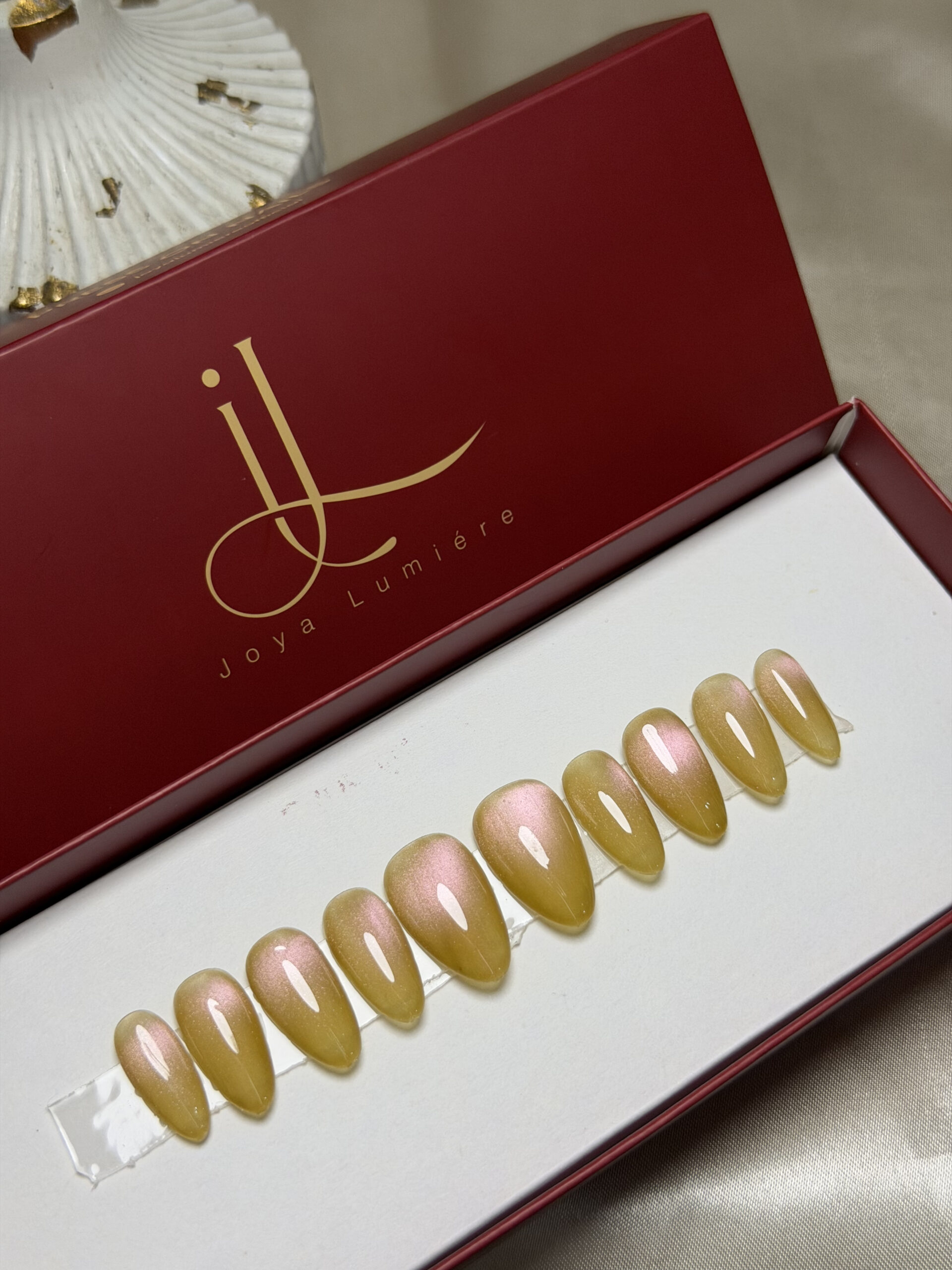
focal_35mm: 48
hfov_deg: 30.3
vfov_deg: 39.7
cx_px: 476
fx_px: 1760
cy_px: 635
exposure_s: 1/100
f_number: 1.78
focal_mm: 6.76
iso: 50
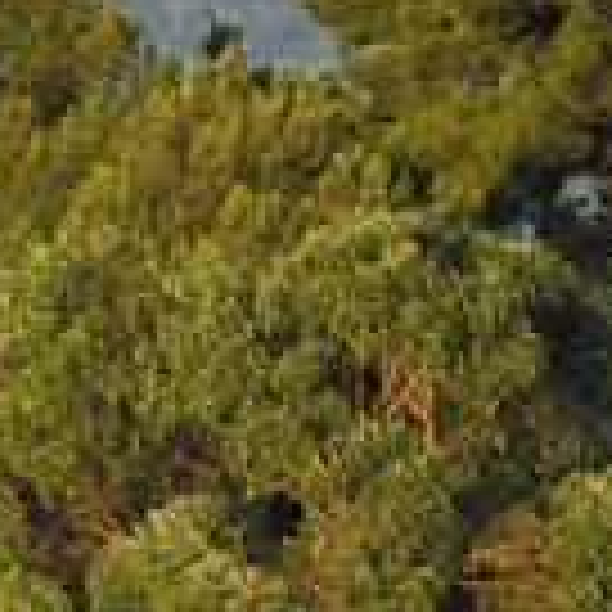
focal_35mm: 1999
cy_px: -81
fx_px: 39985
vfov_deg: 0.9
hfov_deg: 0.9
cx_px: -2704
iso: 200
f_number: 5.6
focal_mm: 200
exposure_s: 1/640
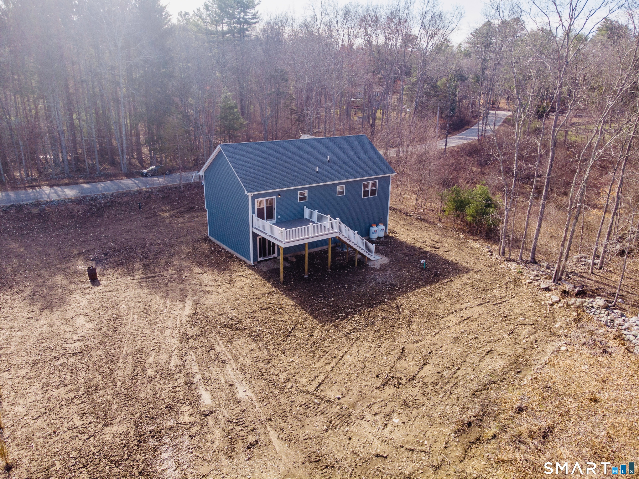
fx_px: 443
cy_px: 240
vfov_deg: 56.8
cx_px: 320
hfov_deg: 71.6
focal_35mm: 24
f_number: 2.8
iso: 106
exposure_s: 1/430
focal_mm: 4.5
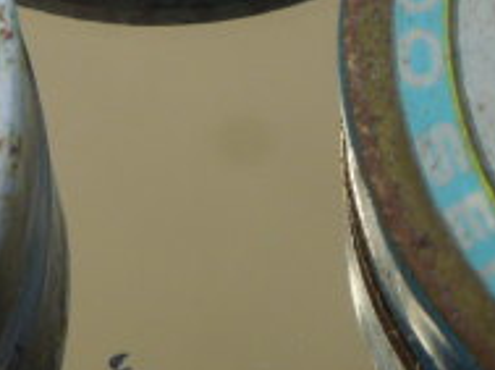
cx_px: 152
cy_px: -255
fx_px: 4125
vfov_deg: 5.1
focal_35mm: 289
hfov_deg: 6.9
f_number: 4.4
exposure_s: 1/60
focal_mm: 12.5
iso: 160
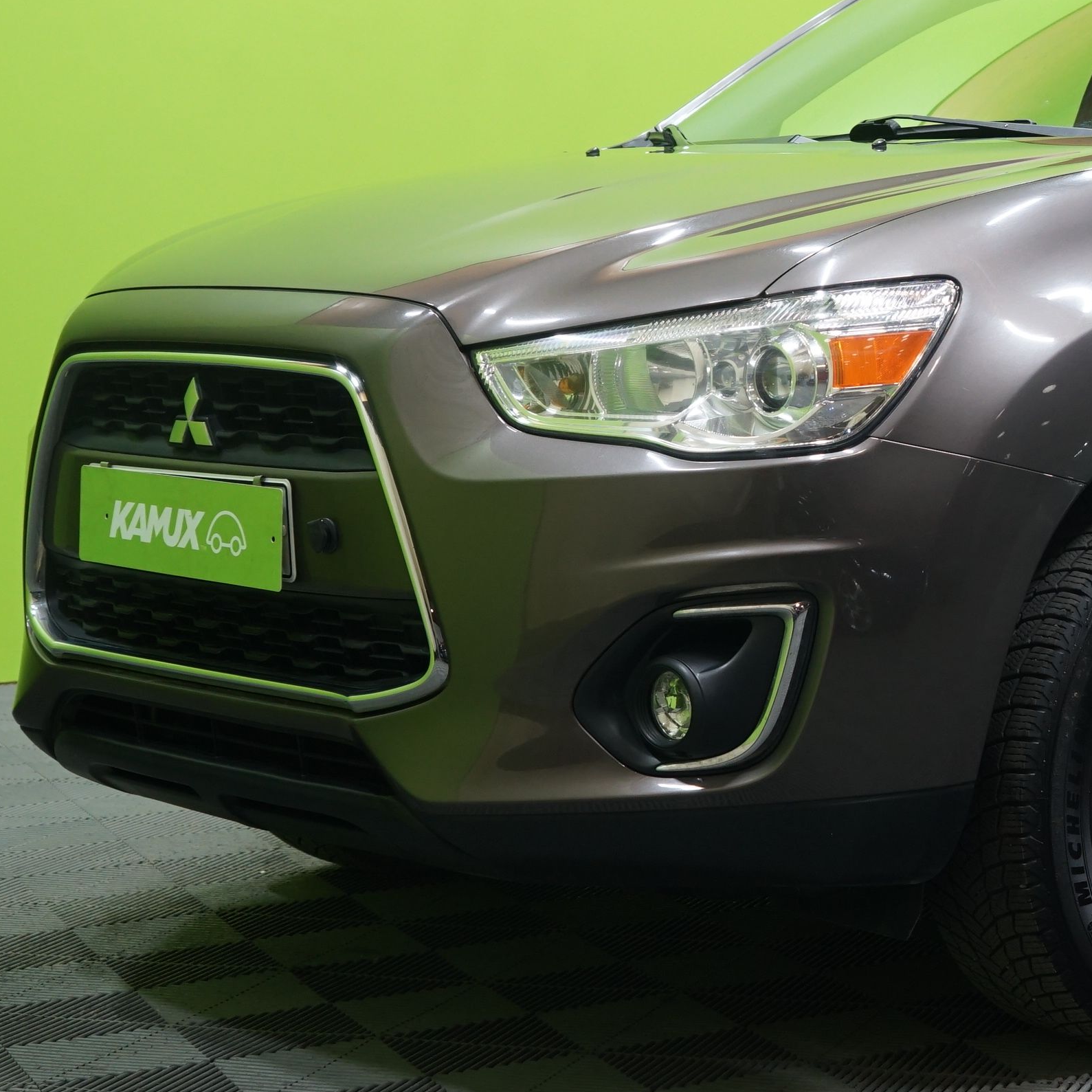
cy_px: 283
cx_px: 1151
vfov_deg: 21.5
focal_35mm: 80
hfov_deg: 20.8
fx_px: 2855
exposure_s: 1/20
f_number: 5.6
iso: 800
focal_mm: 38
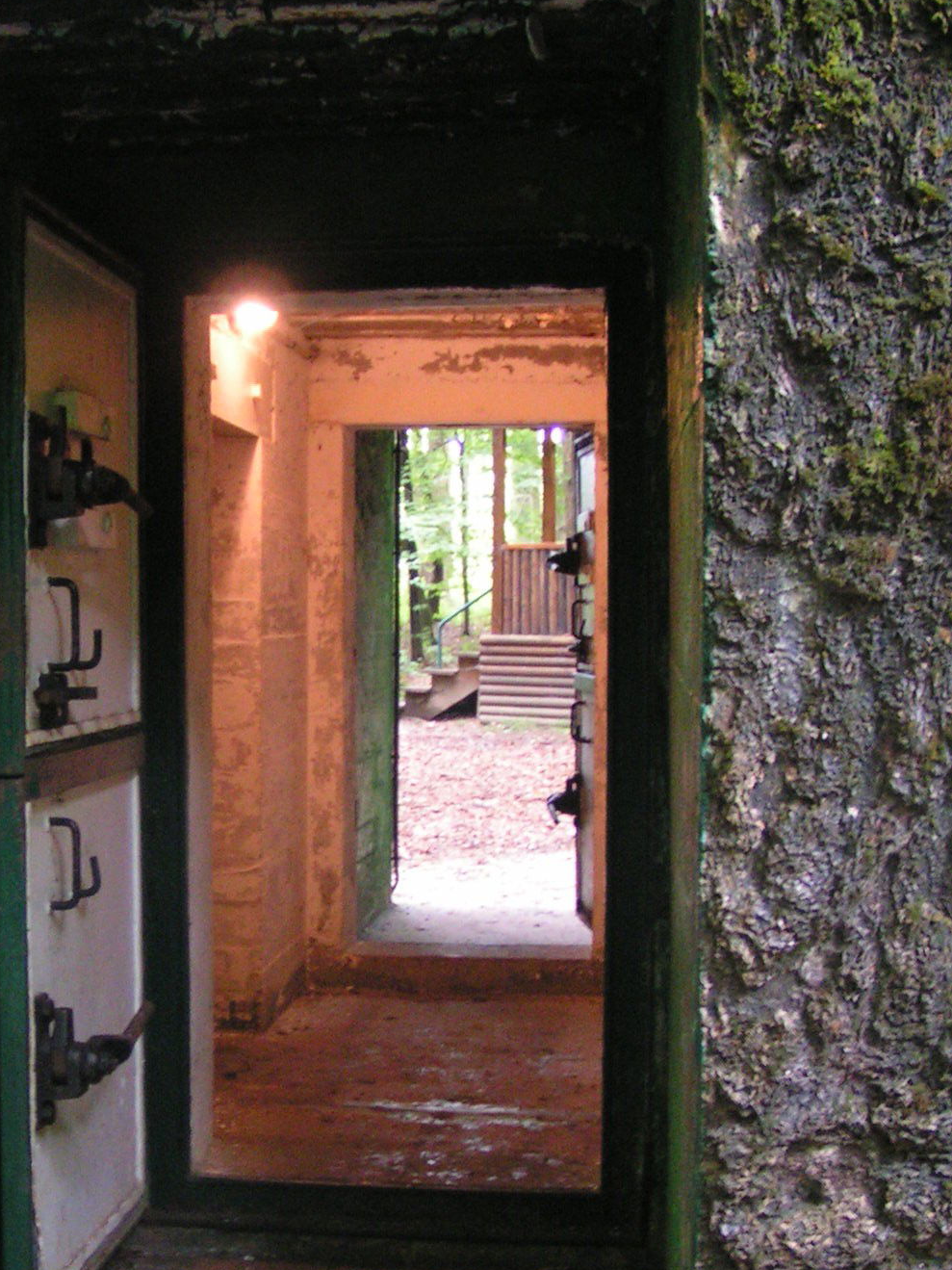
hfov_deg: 24.6
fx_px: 2164
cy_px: 727
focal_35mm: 59
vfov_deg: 32.7
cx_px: 257
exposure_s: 1/5
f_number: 2.8
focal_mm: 5.8
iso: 200
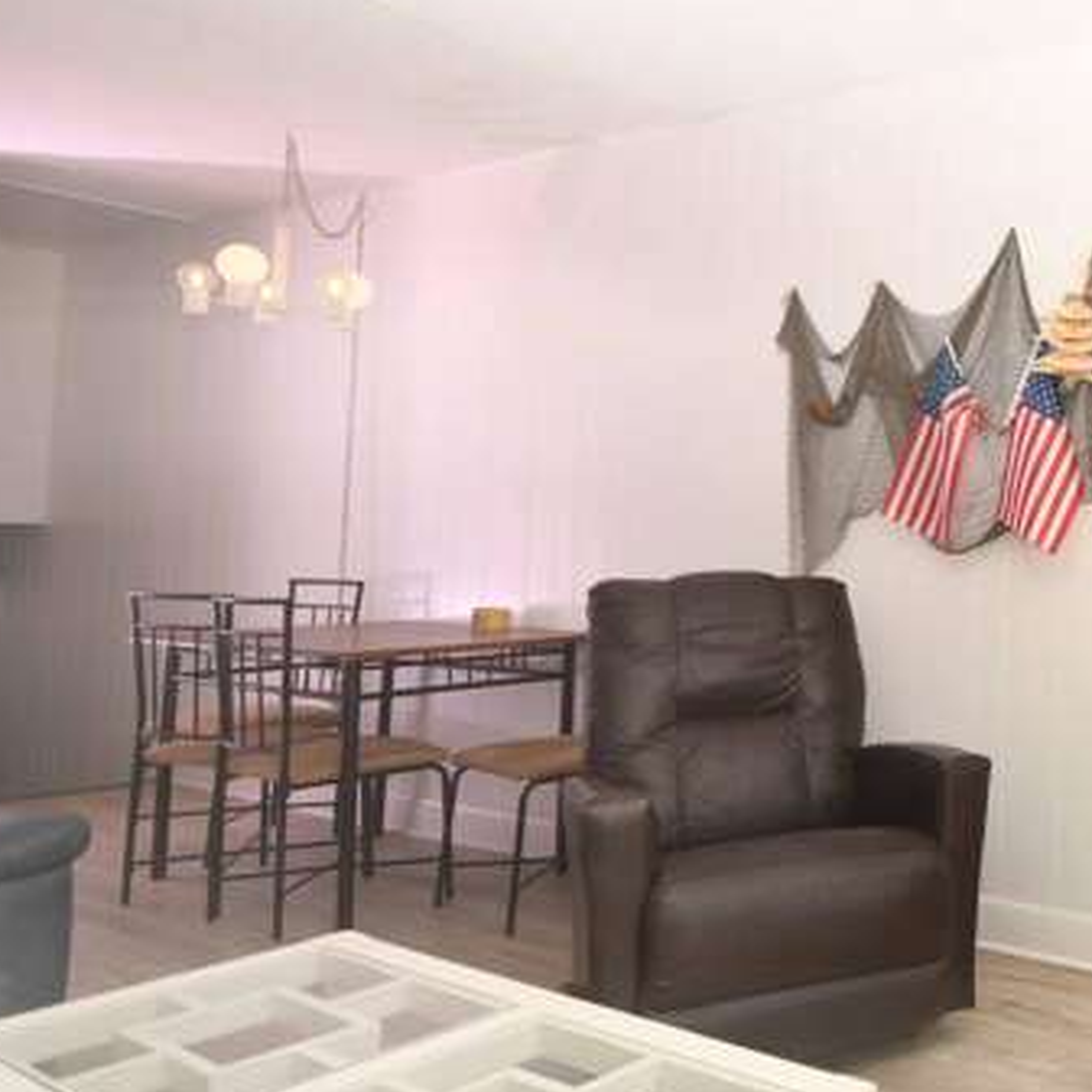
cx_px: 1196
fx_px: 1178
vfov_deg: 49.6
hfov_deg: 40.4
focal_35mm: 33
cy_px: 486
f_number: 4.2
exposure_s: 1/500
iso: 200
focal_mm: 11.5
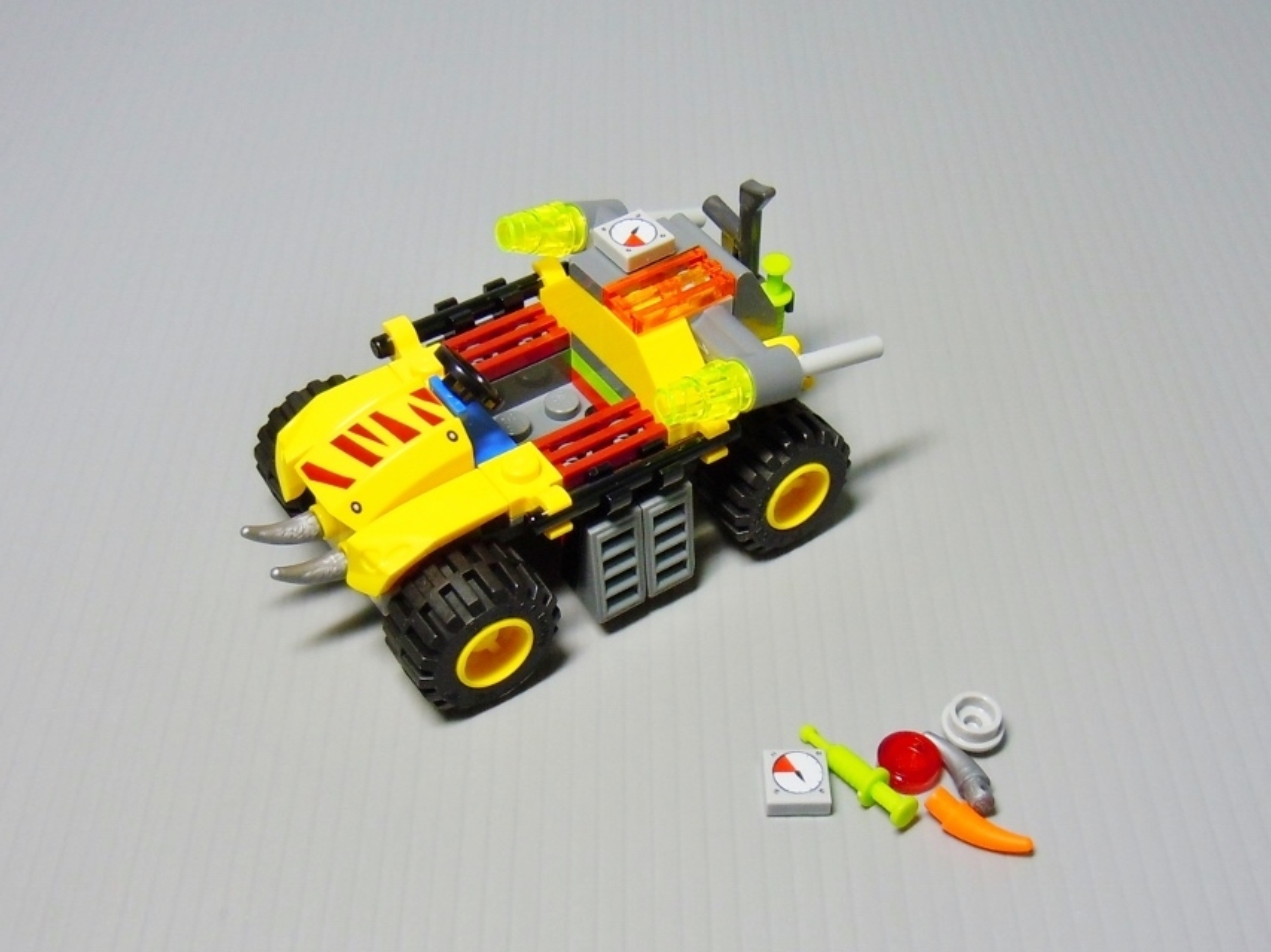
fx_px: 1101
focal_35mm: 30
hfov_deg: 60.0
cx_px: 636
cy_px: 476
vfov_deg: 46.8
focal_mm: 5.4
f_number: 3.5
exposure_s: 1/30
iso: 200
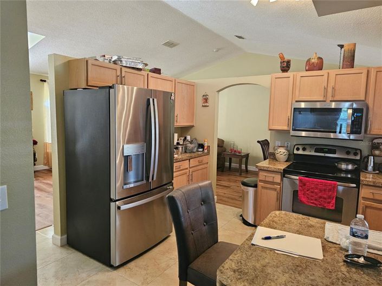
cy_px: 143
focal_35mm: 23
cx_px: 191
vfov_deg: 58.8
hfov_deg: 74.0
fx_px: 254
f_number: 1.7
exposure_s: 1/60
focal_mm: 6.3
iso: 640
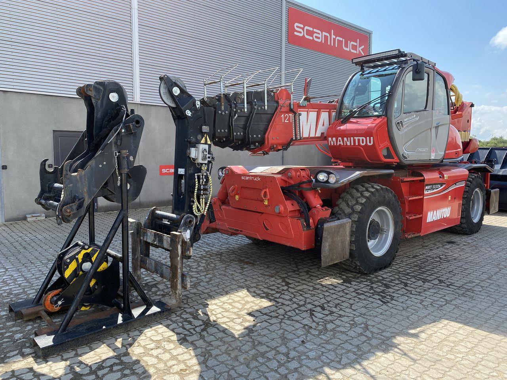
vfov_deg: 53.1
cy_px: 190
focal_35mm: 26
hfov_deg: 67.3
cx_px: 254
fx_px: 381
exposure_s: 1/919
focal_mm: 4.25
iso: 32
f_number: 1.8
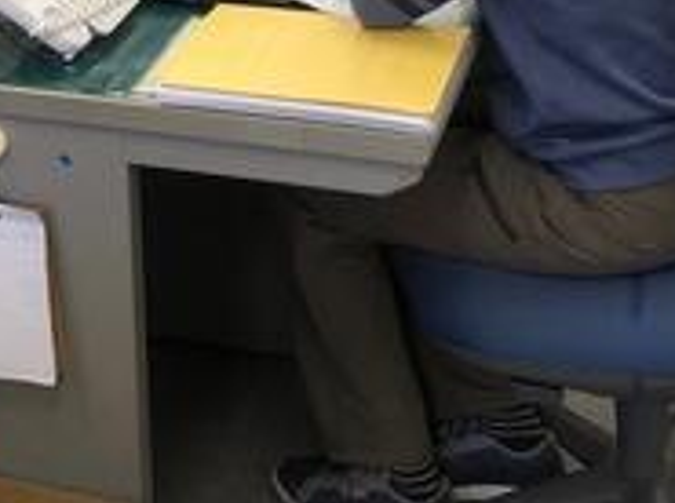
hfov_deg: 21.5
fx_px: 1771
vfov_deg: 14.8
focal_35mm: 91
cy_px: -306
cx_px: 234
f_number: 1.8
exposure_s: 1/33
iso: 25
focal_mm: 3.99
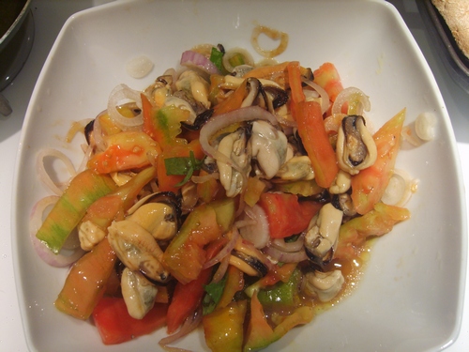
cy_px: 176
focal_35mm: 35
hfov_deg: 52.6
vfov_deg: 40.7
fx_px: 474
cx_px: 234
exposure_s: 1/30
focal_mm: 7.4
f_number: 2.8
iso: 123
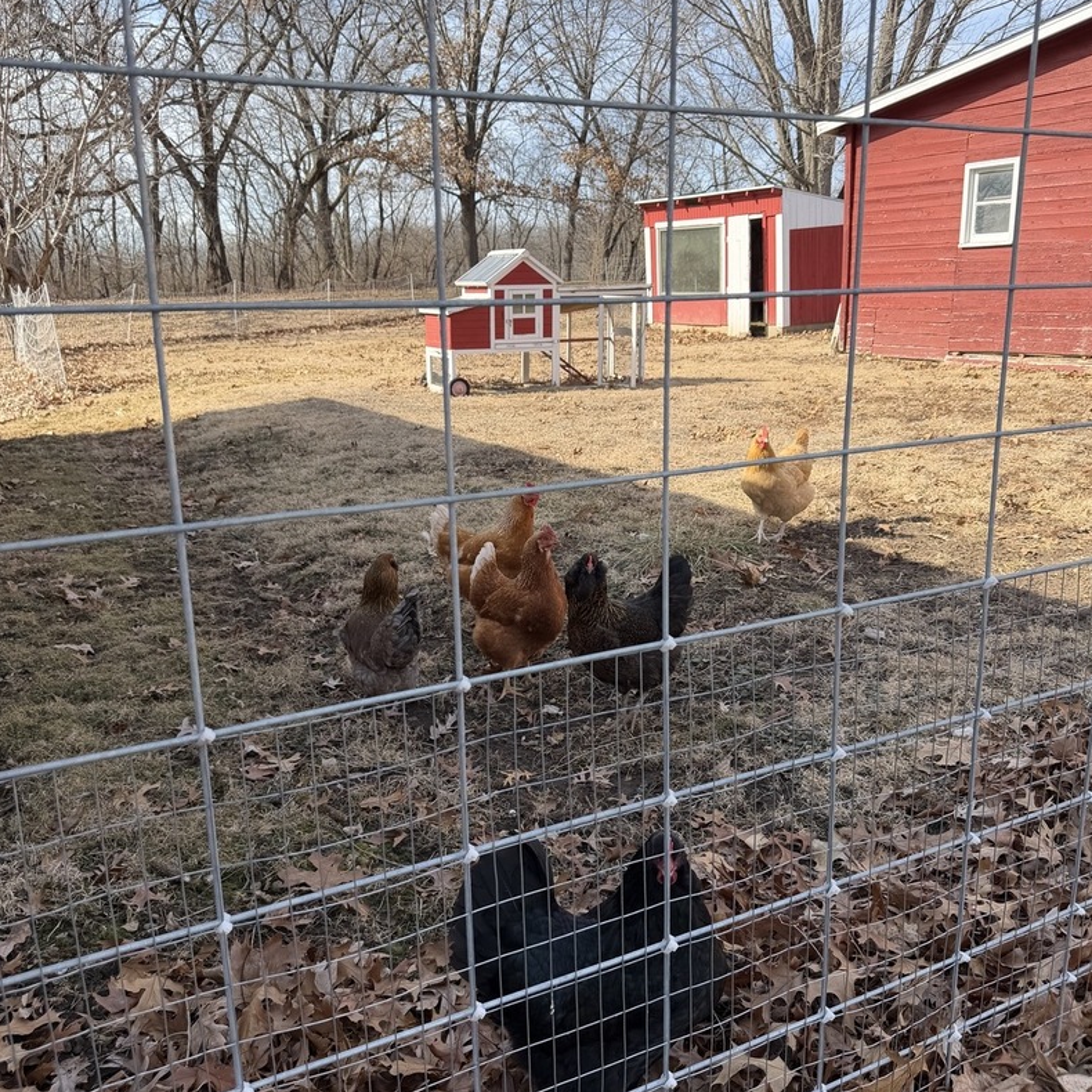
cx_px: 554
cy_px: 556
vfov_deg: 55.6
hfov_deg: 55.6
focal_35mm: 29
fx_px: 1035
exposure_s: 1/1522
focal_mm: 6.76
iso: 80
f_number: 1.78
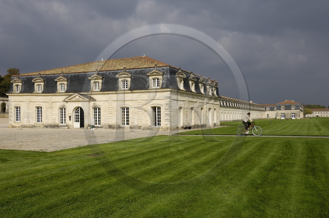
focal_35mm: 33
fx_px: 301
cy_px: 109
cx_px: 164
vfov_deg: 39.9
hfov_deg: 57.3
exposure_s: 1/160
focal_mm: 22
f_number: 13
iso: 100
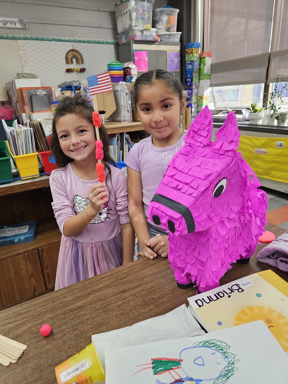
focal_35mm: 23
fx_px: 255
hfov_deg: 58.9
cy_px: 192
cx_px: 144
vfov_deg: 73.9
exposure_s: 1/120
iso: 200
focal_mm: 6.3
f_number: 1.7
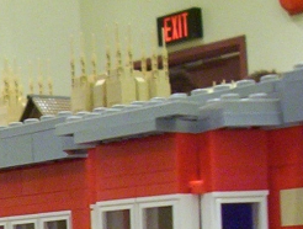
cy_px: 357
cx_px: -112
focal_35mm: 140
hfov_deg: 13.5
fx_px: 1229
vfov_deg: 10.3
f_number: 2.73
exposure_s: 1/8
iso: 200
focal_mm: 5.77
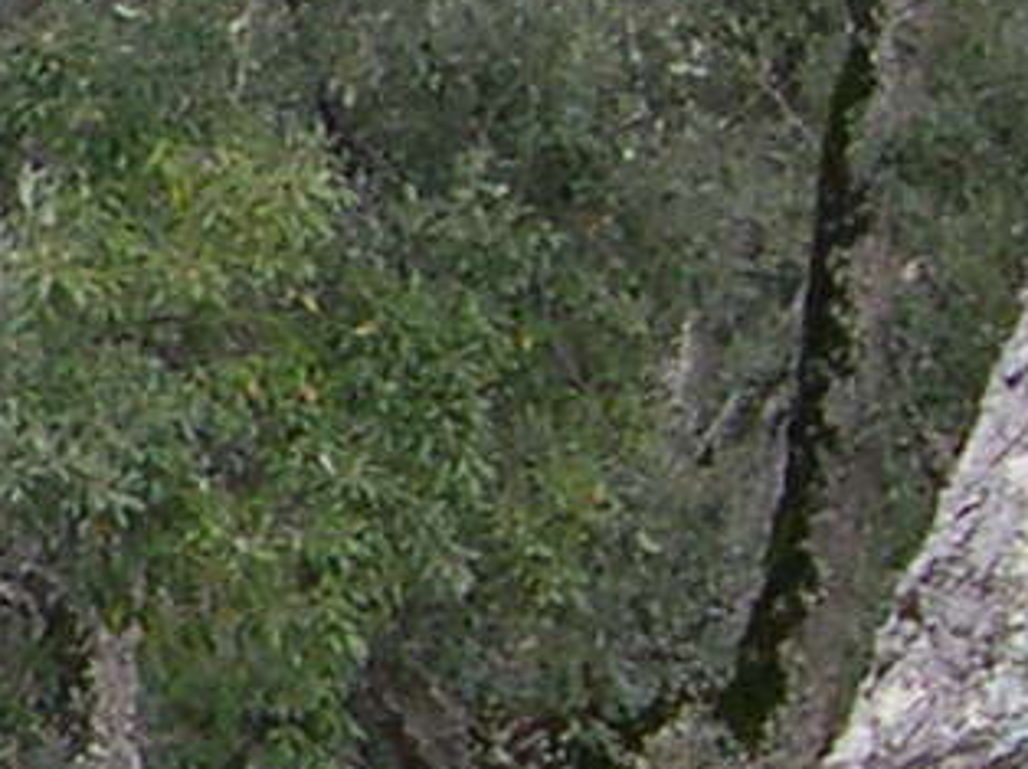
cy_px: 596
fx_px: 8161
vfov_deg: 5.4
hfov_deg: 6.5
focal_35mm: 275
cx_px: -2105
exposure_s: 1/134
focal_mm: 8
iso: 100
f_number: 2.8
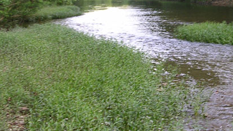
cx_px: 181
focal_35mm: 81
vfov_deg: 14.9
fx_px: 500
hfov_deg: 25.8
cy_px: 46
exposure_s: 1/58.8
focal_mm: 5.8
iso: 50
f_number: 2.8
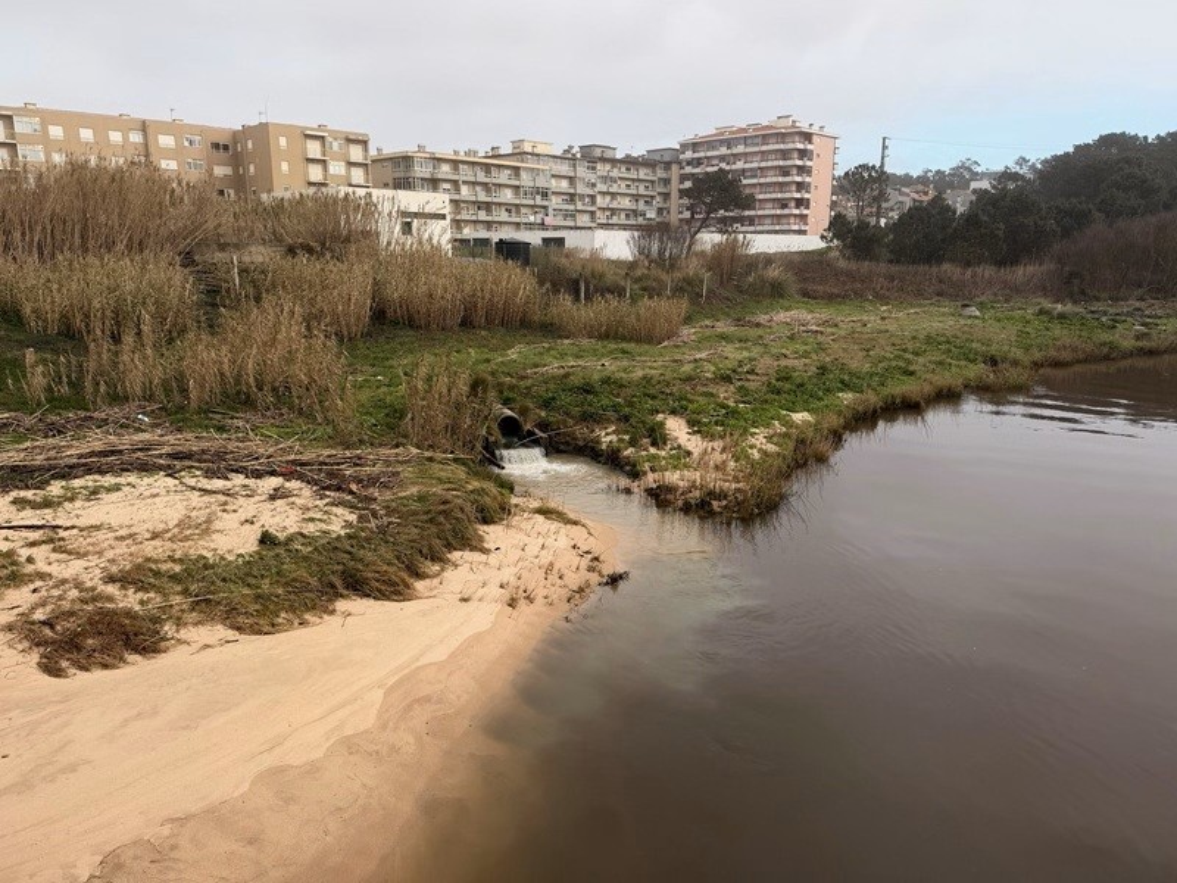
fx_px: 816
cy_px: 442
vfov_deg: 56.8
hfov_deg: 71.6
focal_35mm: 24
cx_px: 588
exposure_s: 1/2445
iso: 80
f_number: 1.78
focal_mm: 6.76
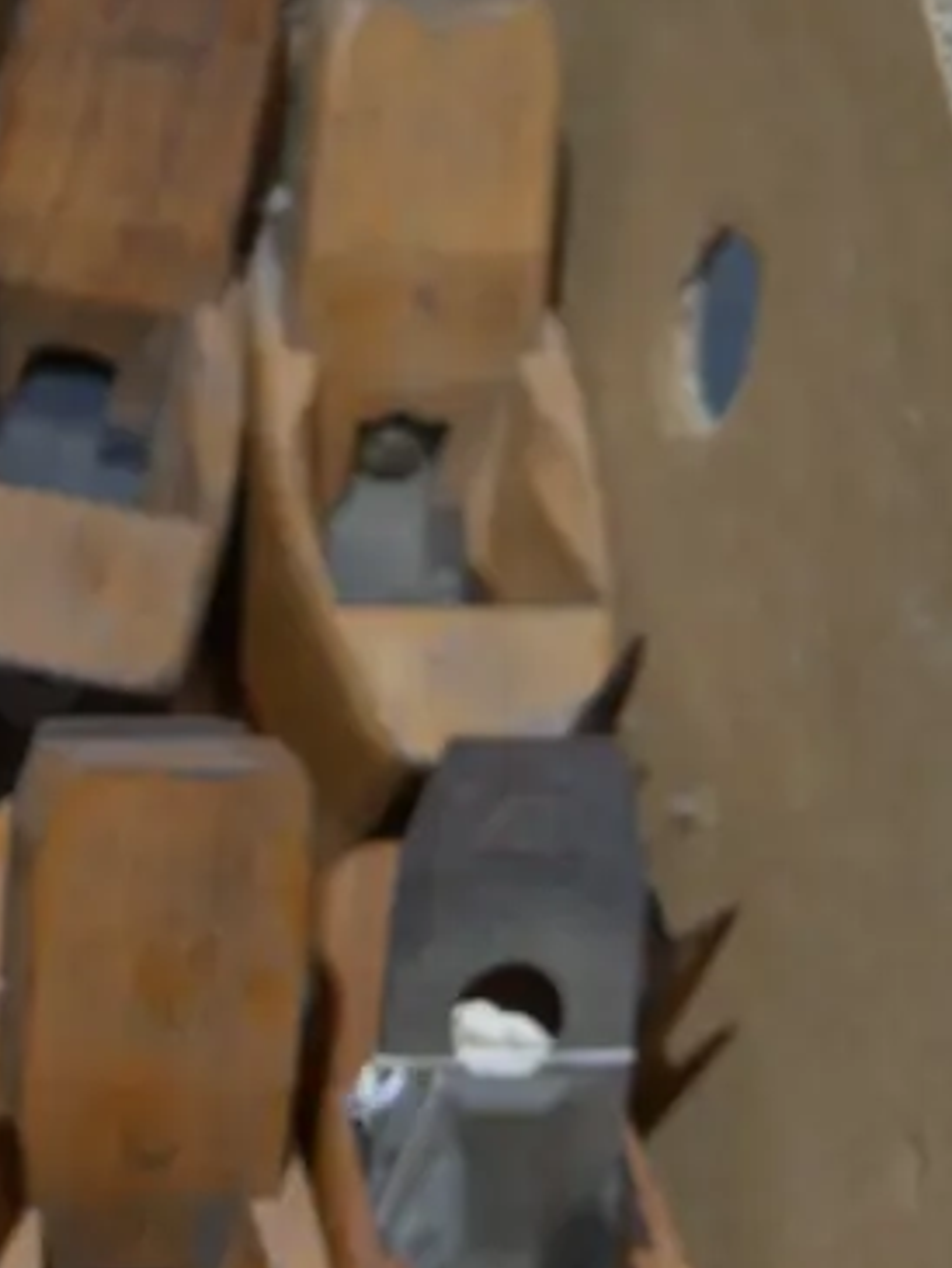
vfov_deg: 19.3
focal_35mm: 101
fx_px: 3701
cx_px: -179
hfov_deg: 14.2
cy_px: 900
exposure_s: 1/60
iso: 250
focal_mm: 18
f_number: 4
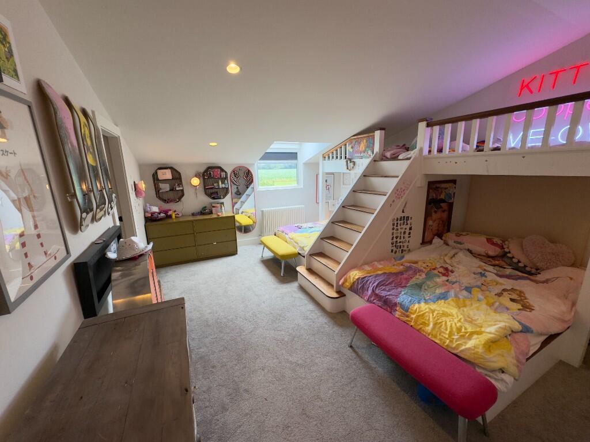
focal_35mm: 14
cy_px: 221
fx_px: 239
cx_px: 295
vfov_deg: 85.7
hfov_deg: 102.1
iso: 80
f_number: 2.2
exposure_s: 1/122
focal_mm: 2.22
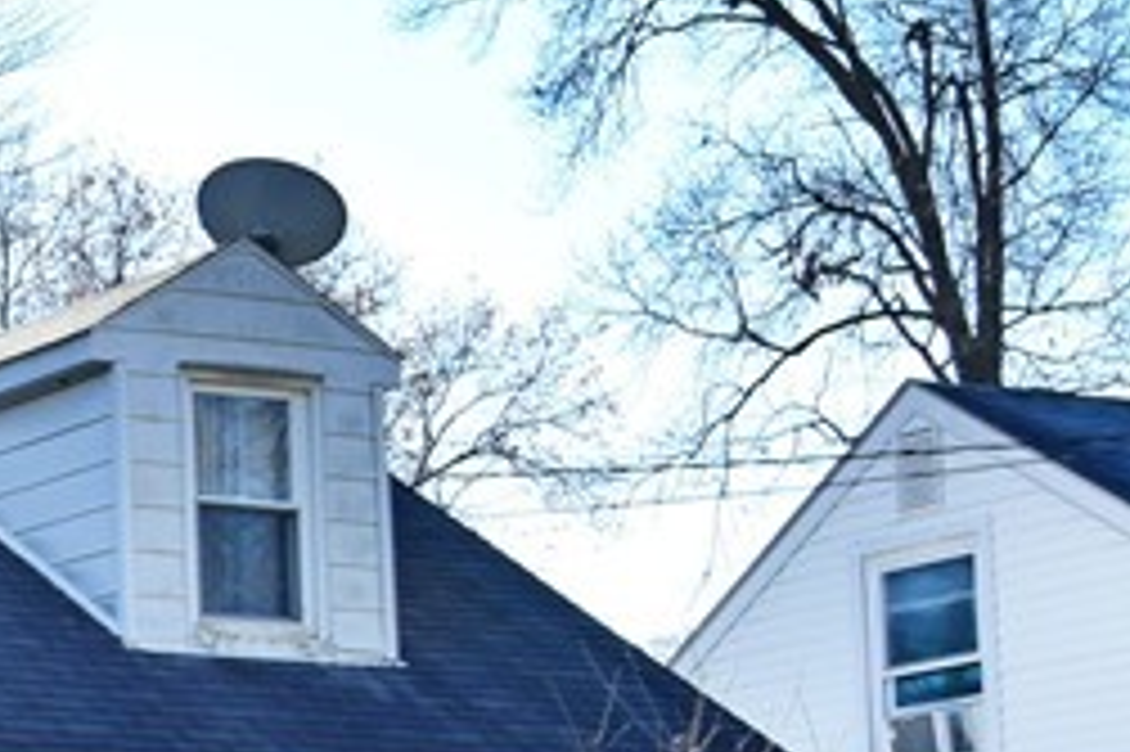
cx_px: -959
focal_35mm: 130
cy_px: 910
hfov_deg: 13.9
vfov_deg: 10.4
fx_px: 4078
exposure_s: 1/320
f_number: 4.5
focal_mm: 20
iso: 200
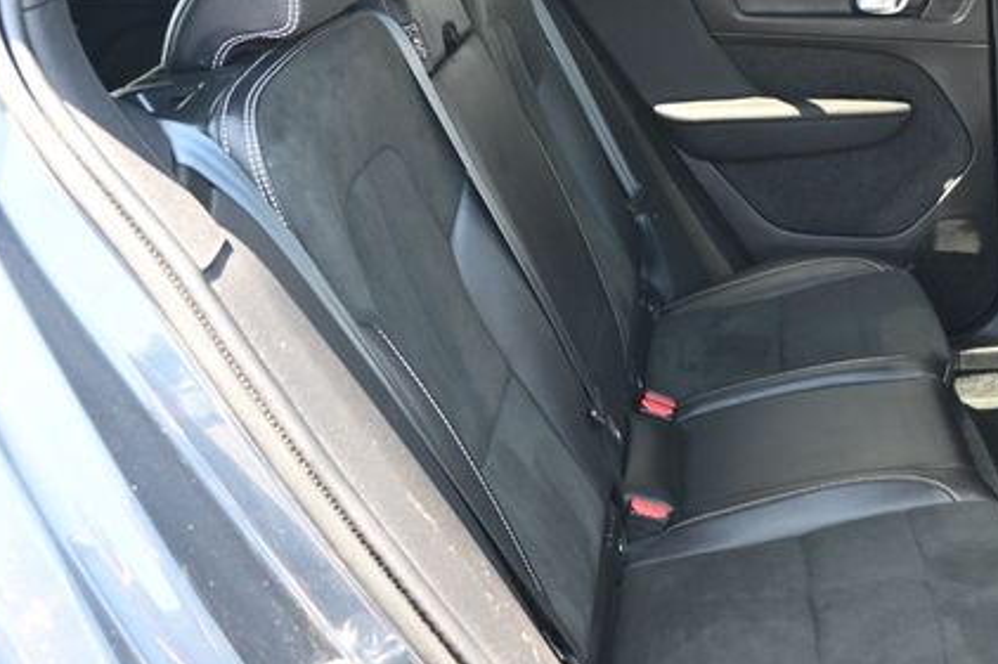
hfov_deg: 43.0
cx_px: 726
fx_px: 1230
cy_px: 267
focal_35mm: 44
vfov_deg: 30.2
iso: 1250
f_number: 3.8
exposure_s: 1/125
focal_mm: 19.5
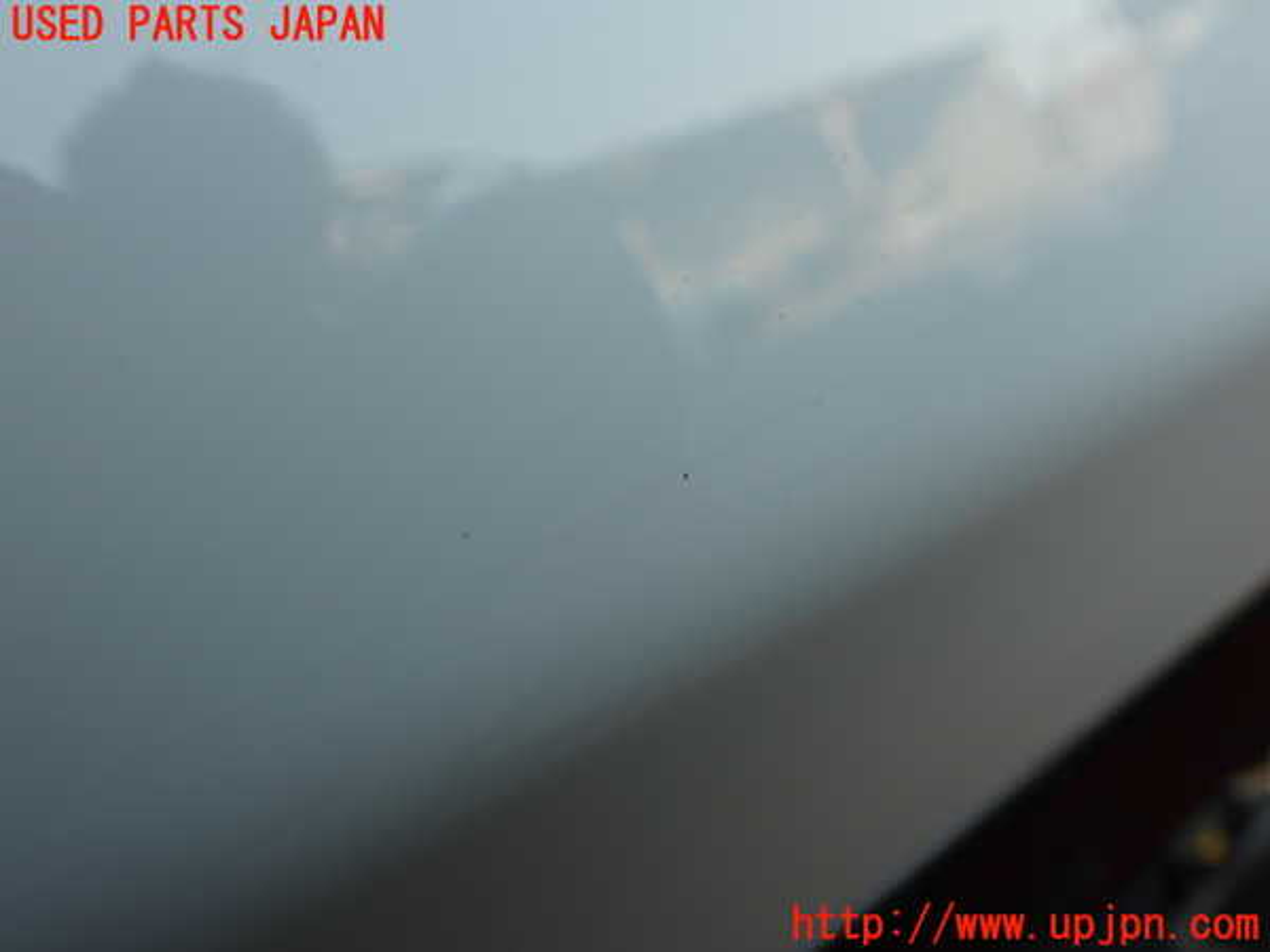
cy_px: 476
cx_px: 635
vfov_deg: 44.2
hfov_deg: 56.8
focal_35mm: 32
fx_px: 1174
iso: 100
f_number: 3.2
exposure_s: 1/125
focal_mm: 5.79
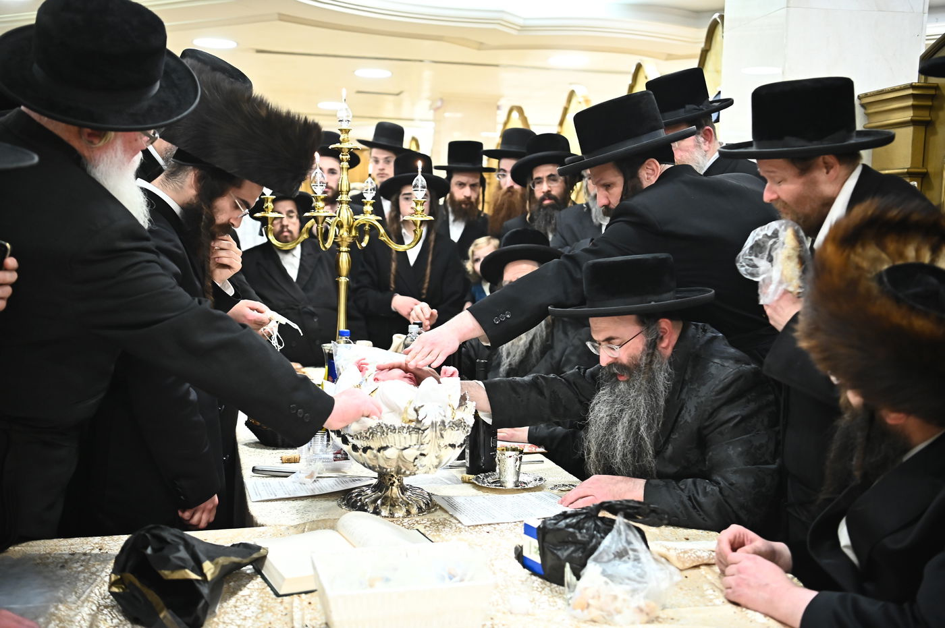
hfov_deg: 46.4
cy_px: 314
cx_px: 472
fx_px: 1102
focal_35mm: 42
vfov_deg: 31.8
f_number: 3.2
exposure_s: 1/160
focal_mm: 42
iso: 3200
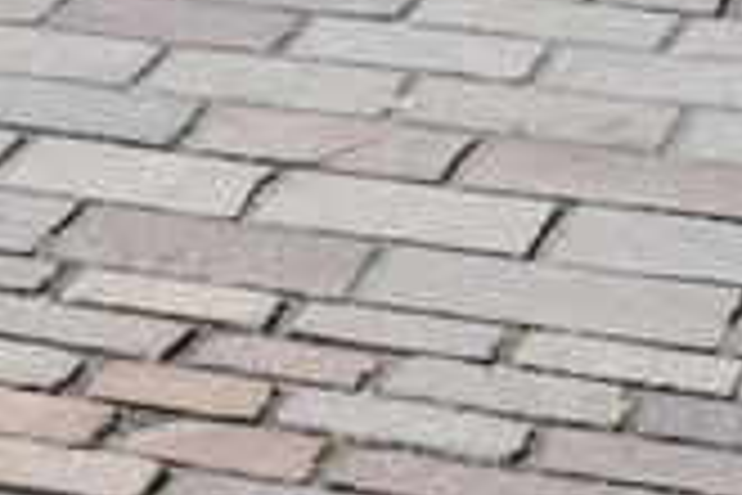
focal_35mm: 223
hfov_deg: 8.0
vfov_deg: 5.9
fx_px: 4596
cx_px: -1480
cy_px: -623
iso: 200
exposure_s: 1/320
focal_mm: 24
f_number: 9
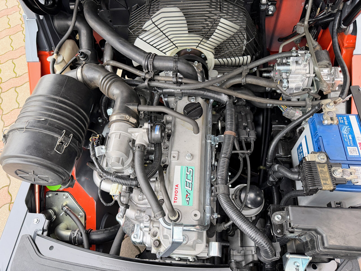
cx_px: 180
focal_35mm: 24
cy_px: 136
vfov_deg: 56.8
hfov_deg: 71.6
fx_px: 250
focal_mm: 6.76
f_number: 1.78
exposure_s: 1/60
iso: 320
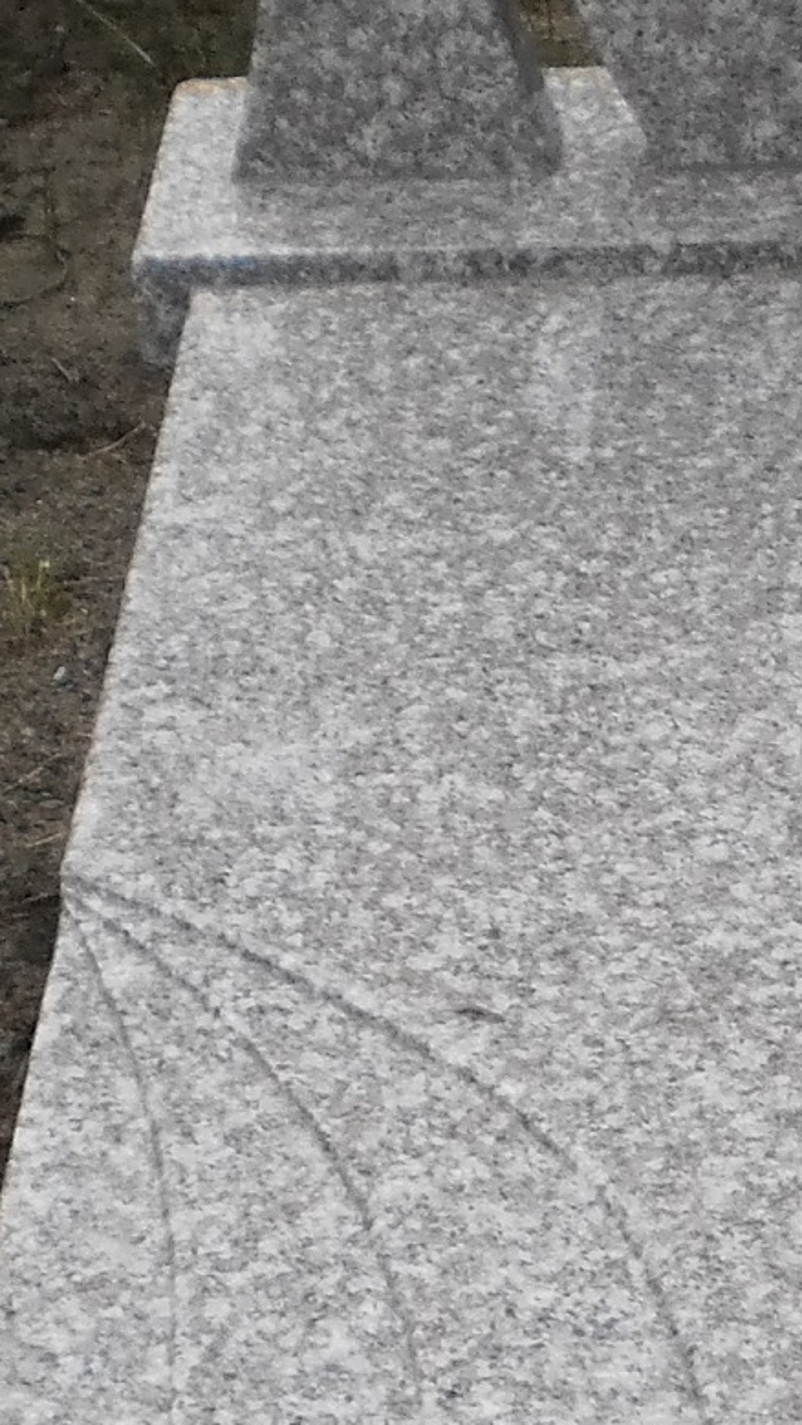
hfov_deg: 8.5
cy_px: 949
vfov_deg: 15.3
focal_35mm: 140
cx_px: 1177
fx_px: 5289
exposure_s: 1/400
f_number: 3.1
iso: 100
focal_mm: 6.3
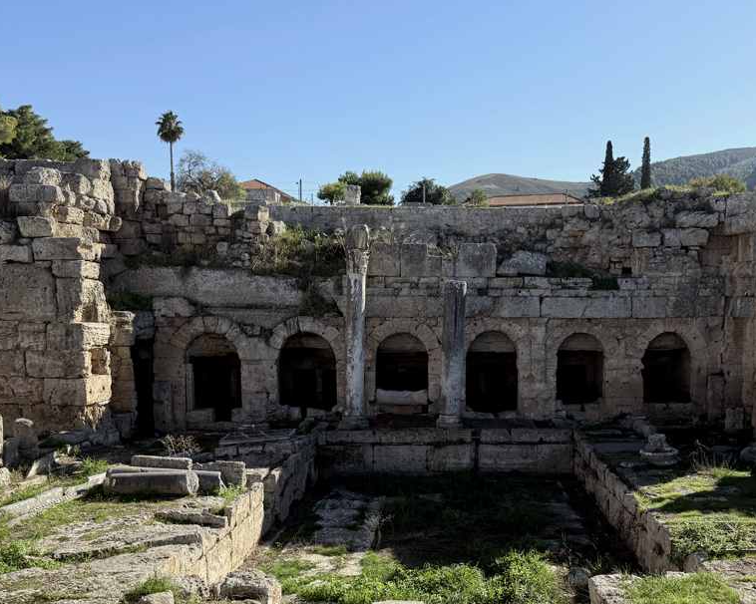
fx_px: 761
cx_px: 448
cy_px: 361
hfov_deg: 52.5
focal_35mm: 34
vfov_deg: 43.1
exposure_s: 1/4975
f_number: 1.78
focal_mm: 6.76
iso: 80
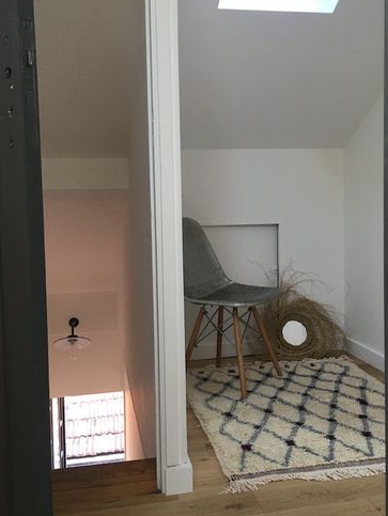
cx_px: 213
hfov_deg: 39.7
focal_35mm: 36
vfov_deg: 51.2
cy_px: 230
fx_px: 537
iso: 64
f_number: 2.2
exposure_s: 1/33
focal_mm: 4.15
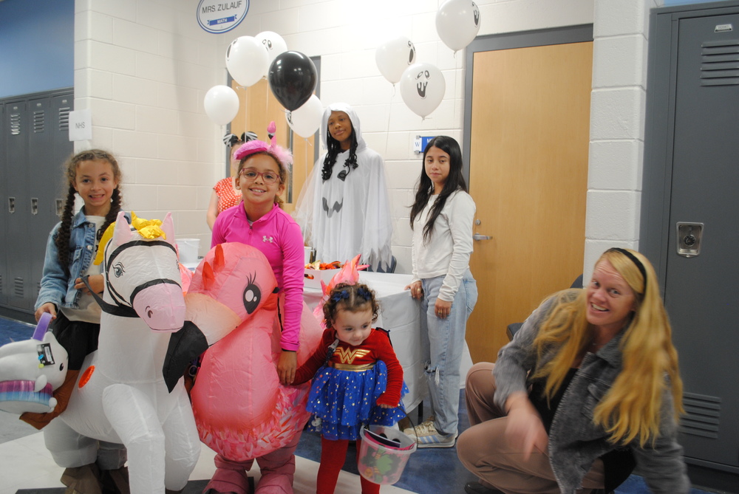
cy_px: 247
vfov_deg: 43.7
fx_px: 616
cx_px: 370
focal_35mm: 30
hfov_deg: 61.9
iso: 400
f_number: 3.8
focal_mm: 20
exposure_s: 1/25
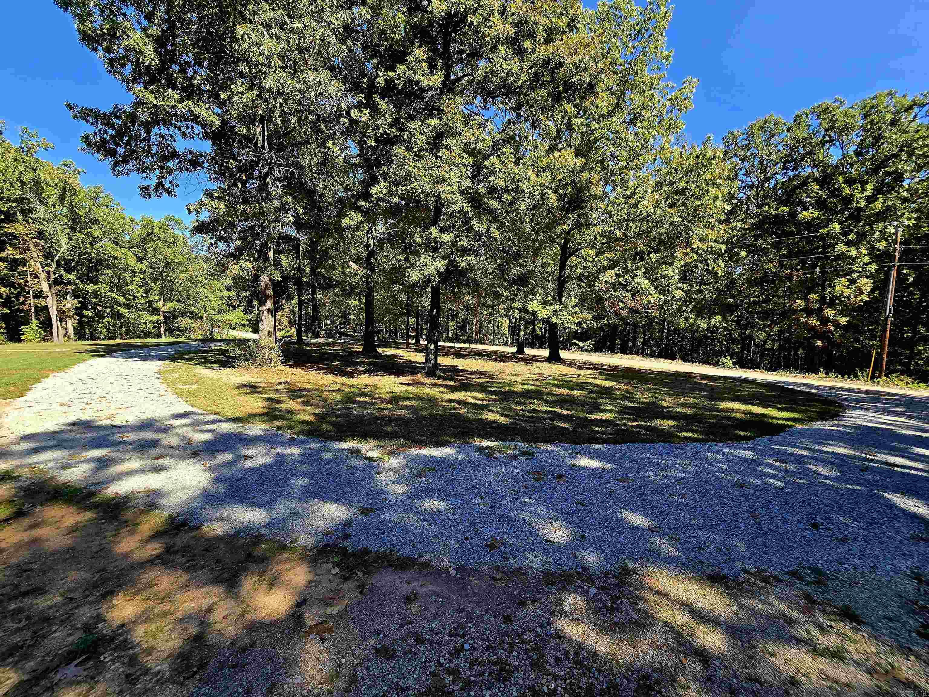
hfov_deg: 106.2
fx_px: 349
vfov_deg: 89.9
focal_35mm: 13
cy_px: 348
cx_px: 464
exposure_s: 1/714
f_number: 2.2
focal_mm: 2.2
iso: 50
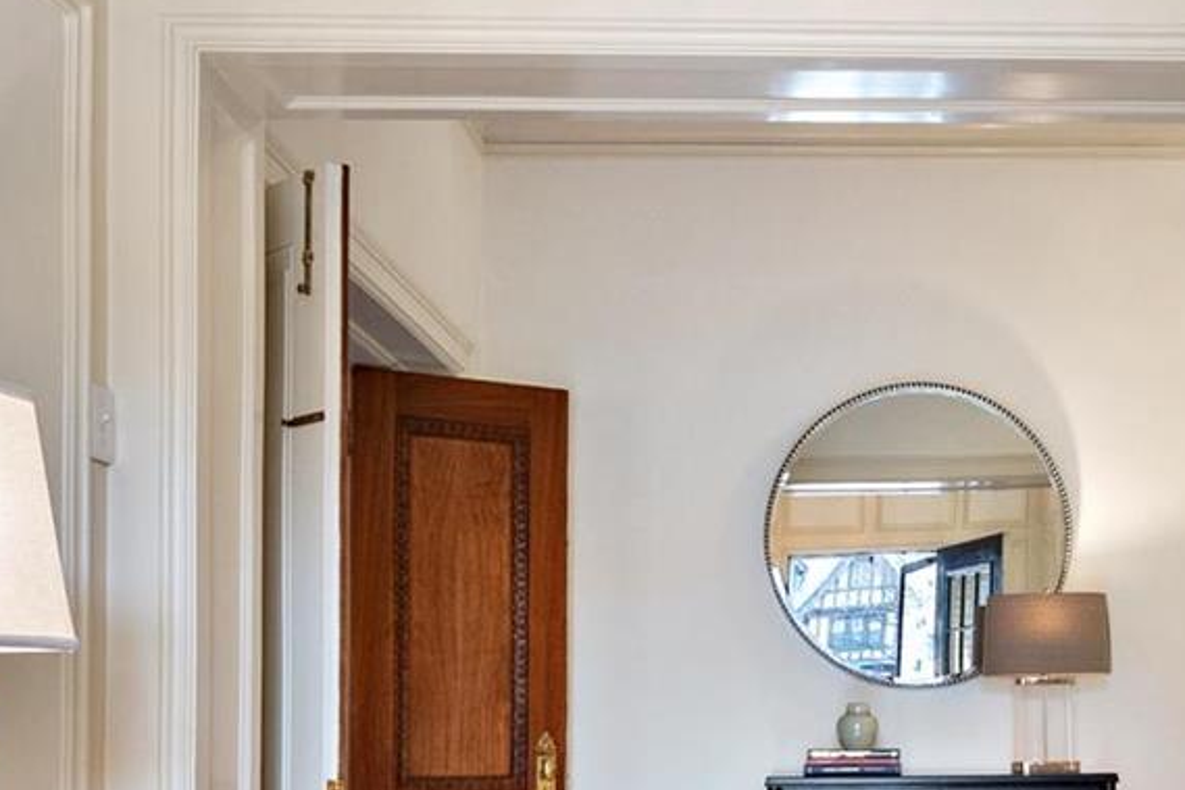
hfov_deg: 42.1
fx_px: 1481
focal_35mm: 45
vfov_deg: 28.1
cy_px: 784
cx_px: 914
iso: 400
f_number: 6.3
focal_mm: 8
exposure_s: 1/13
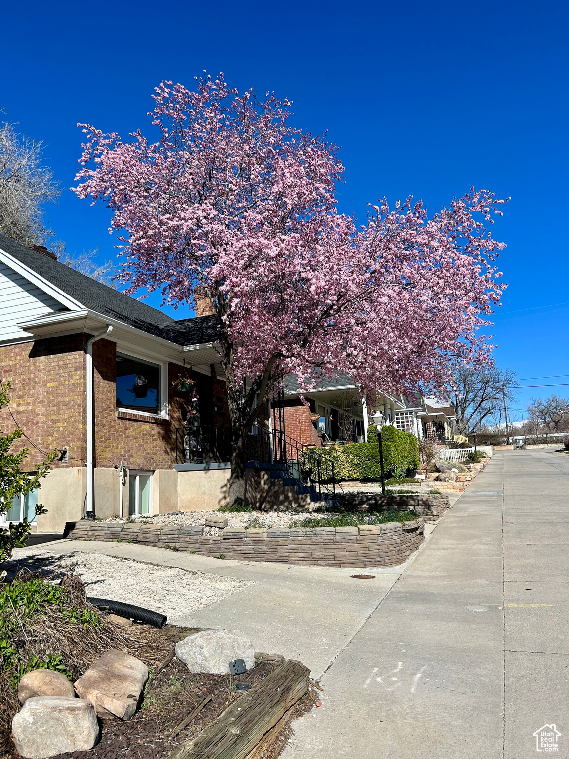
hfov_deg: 53.1
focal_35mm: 26
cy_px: 380
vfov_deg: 67.3
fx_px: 570
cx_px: 284
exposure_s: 1/5076
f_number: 1.5
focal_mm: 5.7
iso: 50
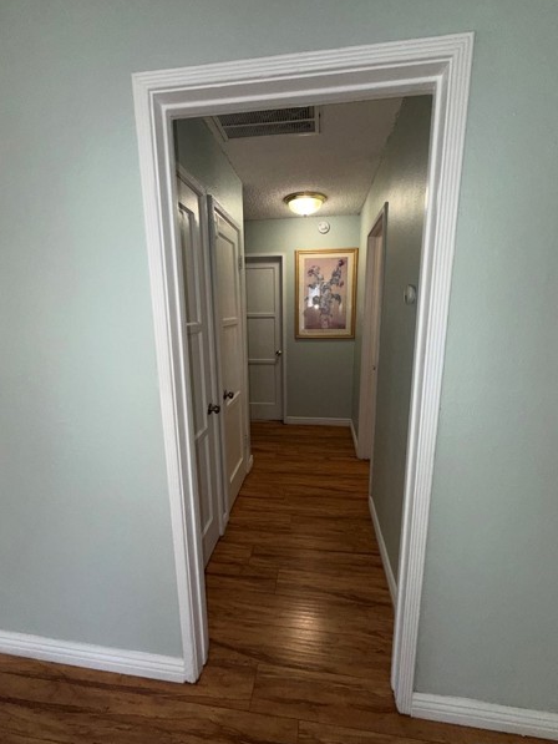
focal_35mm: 15
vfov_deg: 98.2
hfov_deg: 81.8
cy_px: 375
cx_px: 279
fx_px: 322
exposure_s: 1/60
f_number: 2.2
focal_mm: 2.22
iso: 100
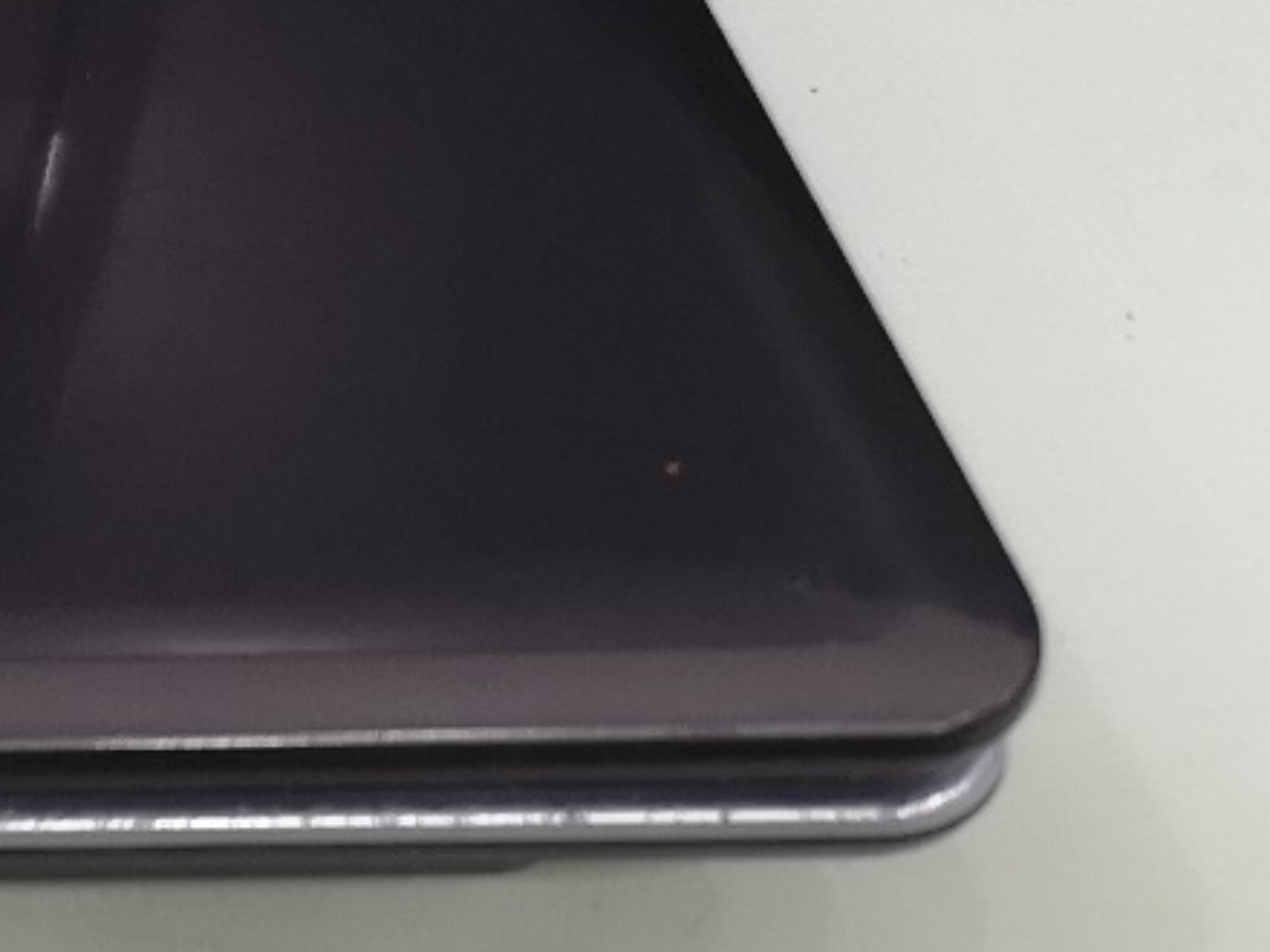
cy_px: -211
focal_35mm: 112
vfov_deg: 12.9
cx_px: -1296
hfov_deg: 14.5
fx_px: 4109
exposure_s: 1/33.3
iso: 125
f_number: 1.8
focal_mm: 3.95
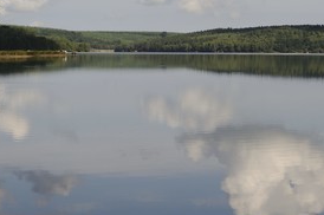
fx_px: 1106
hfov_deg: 16.7
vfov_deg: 11.1
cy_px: 90
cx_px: 151
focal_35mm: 123
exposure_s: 1/320
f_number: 10
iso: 200
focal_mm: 80
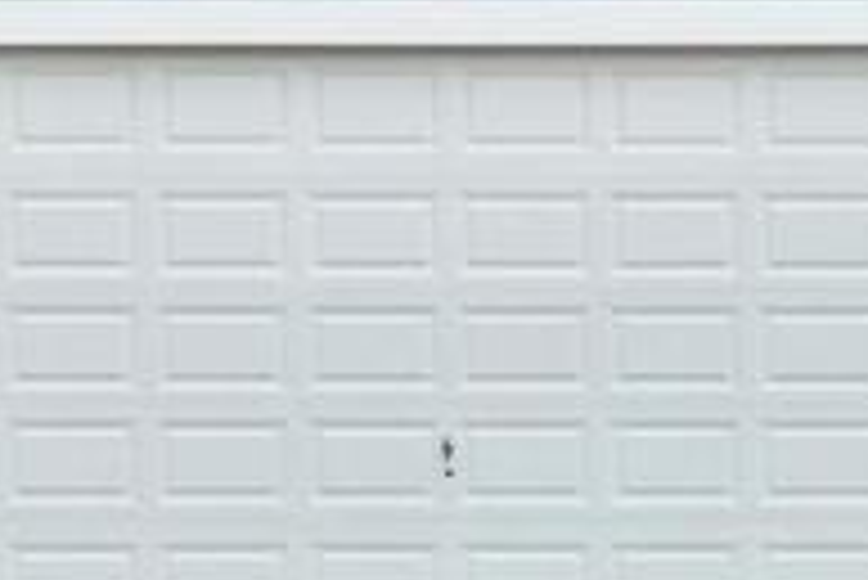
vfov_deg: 6.6
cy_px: 81
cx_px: 1187
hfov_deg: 9.6
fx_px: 5043
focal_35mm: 209
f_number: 4.5
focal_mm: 10.26
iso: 100
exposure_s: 1/160
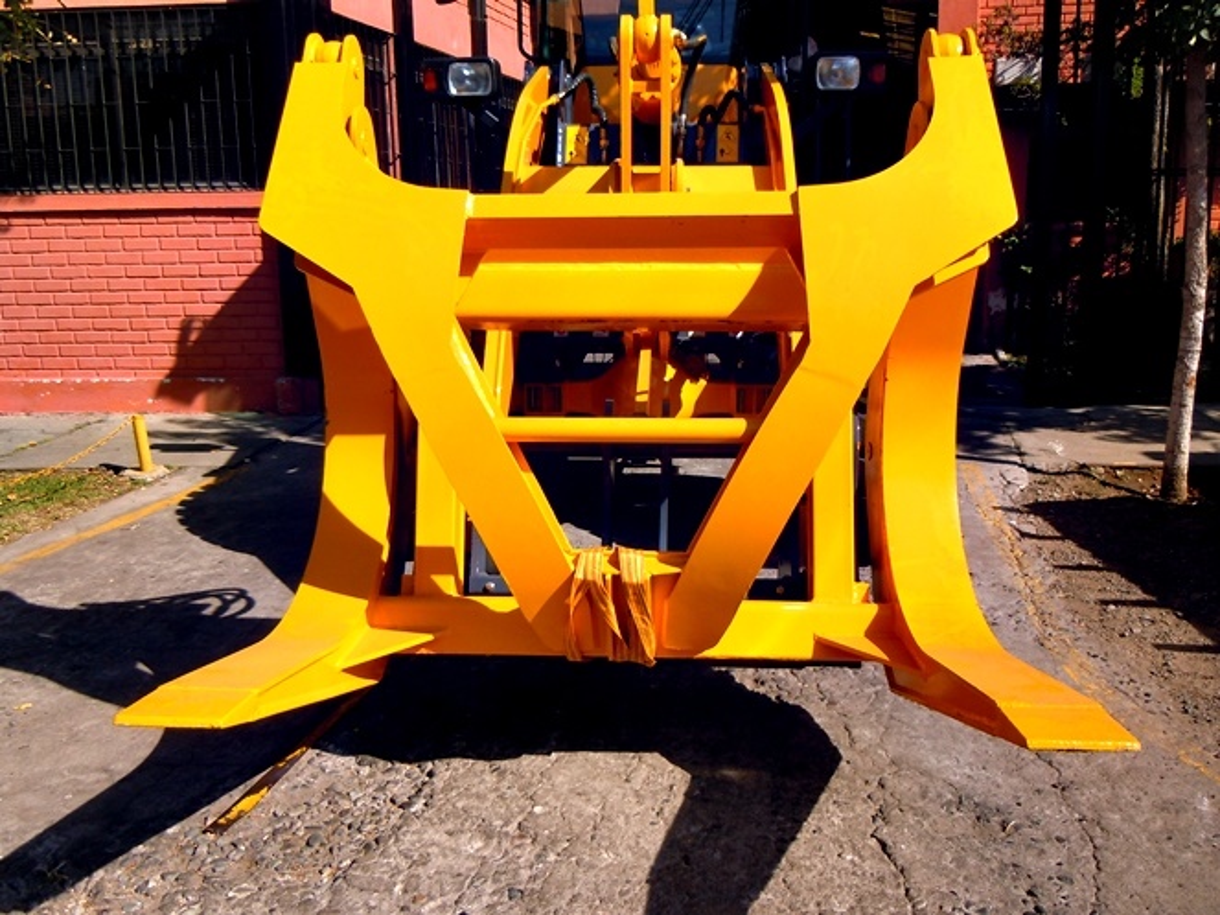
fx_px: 1057
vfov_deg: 46.8
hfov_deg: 60.0
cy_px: 458
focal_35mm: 30
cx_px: 610
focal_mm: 5.4
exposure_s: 1/250
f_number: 7
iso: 100
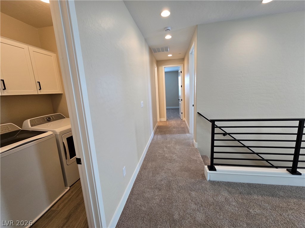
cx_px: 152
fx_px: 115
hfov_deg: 106.2
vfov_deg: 89.9
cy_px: 114
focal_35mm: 13
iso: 160
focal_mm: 2.2
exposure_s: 1/60
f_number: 2.2
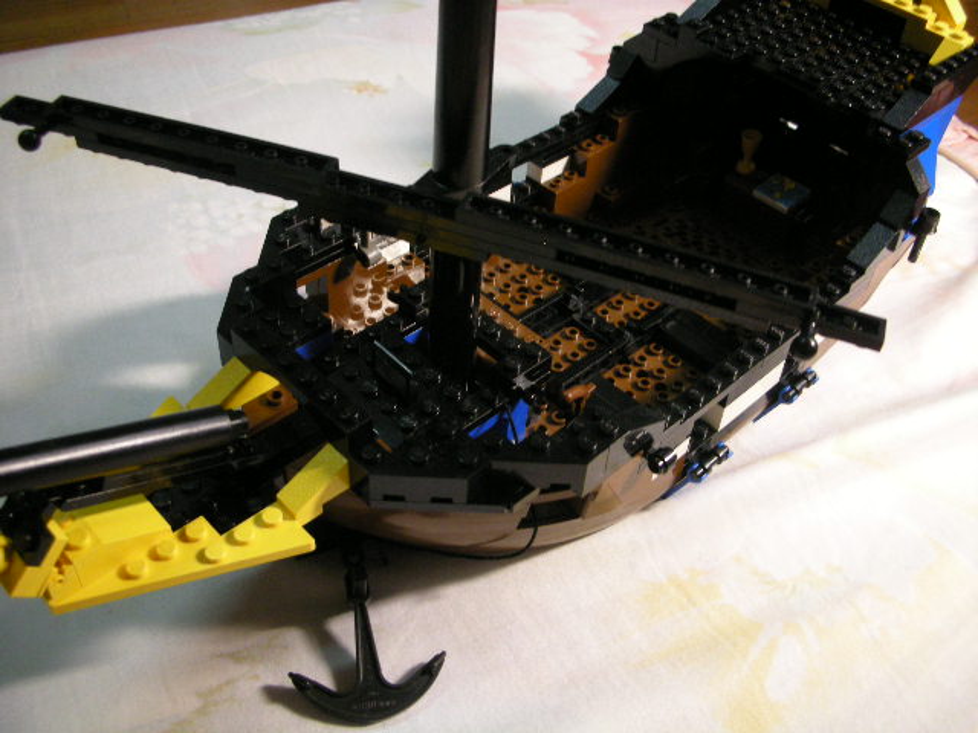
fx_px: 989
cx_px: 489
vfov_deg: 40.7
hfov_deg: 52.6
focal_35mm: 35
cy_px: 366
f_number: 2.8
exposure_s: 1/17.3
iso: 200
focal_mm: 5.8
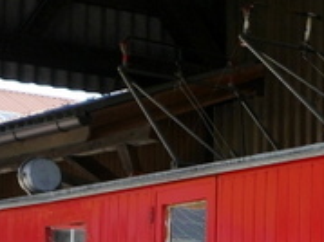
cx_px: 666
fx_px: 1777
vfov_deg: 7.7
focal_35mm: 190
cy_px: 311
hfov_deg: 9.7
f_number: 5.6
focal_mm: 17
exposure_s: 1/200
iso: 160
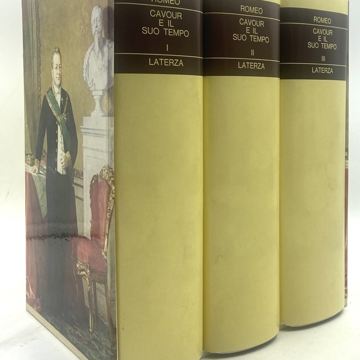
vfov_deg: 52.5
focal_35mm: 31
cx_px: 182
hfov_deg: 52.5
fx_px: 365
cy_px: 169
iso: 32
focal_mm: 4.25
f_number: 1.8
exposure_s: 1/225
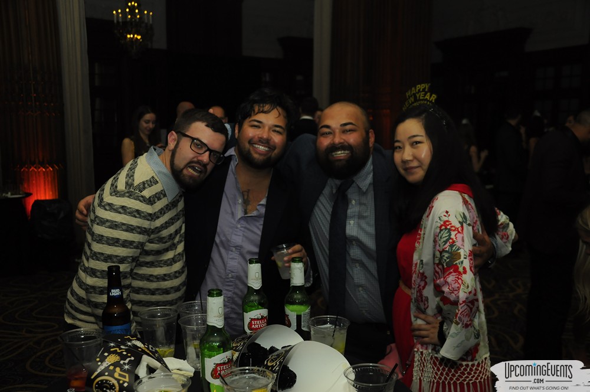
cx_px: 295
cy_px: 196
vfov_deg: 35.4
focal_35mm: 38
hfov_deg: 51.3
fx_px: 614
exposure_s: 1/60
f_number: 5
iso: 800
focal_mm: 25
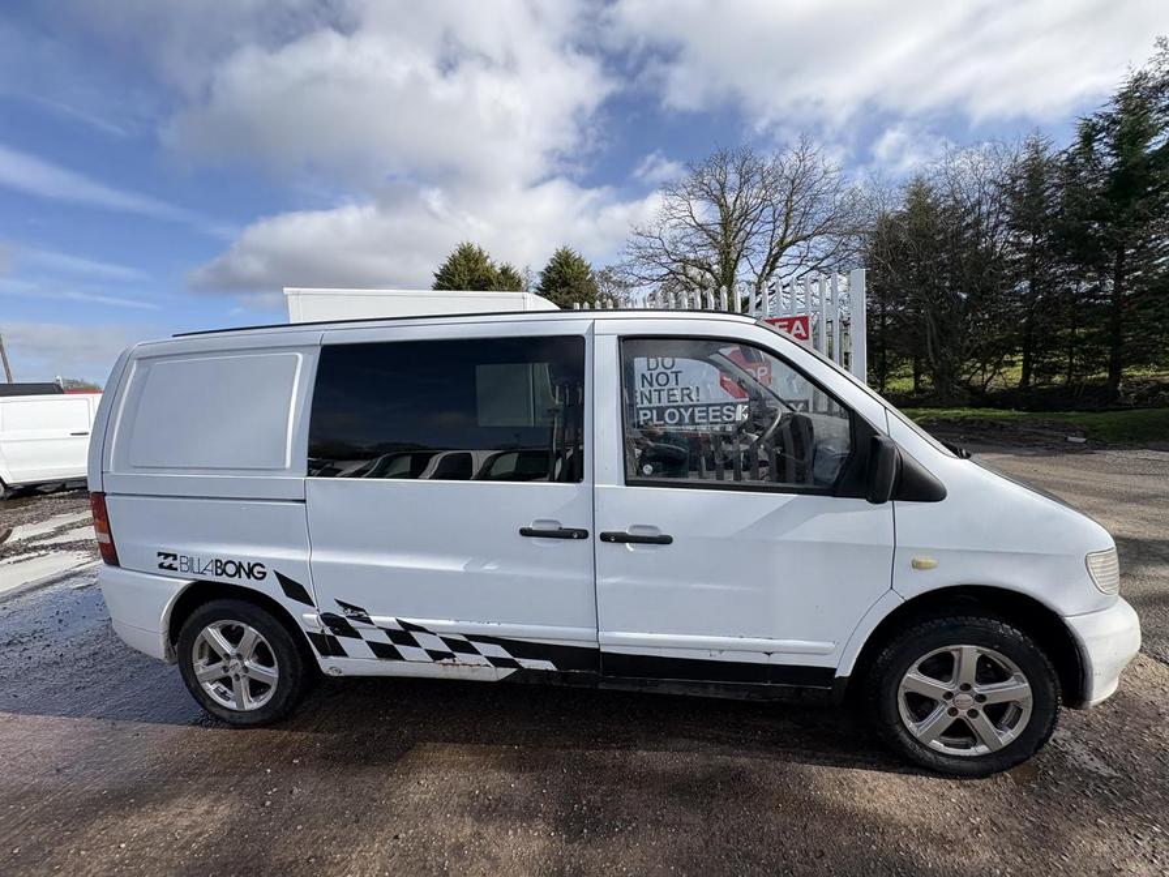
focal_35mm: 14
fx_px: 473
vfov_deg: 85.7
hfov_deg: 102.1
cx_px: 584
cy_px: 438
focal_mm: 2.22
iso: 50
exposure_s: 1/1449
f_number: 2.2
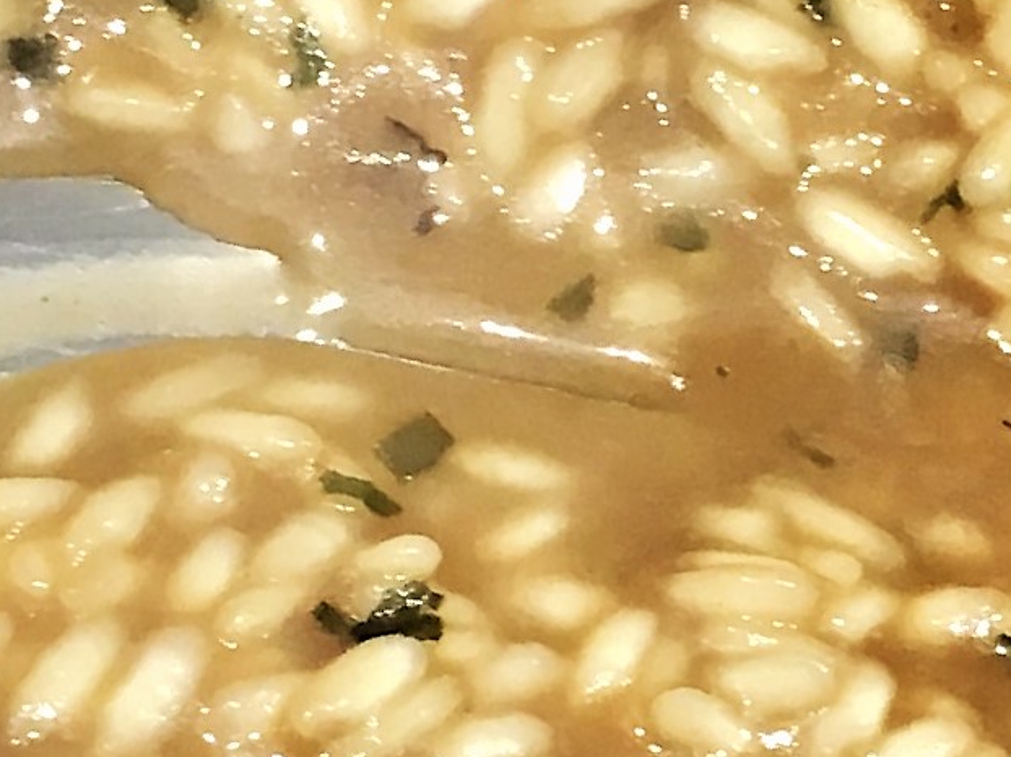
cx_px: 1132
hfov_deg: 21.3
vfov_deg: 17.0
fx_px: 2540
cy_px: 366
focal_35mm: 87
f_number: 2.2
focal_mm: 4.15
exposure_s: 1/33
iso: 40
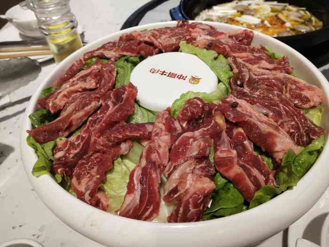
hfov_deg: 60.0
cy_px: 124
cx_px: 164
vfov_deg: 46.8
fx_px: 285
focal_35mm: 30
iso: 168
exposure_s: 1/100
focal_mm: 3.95
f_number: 1.8
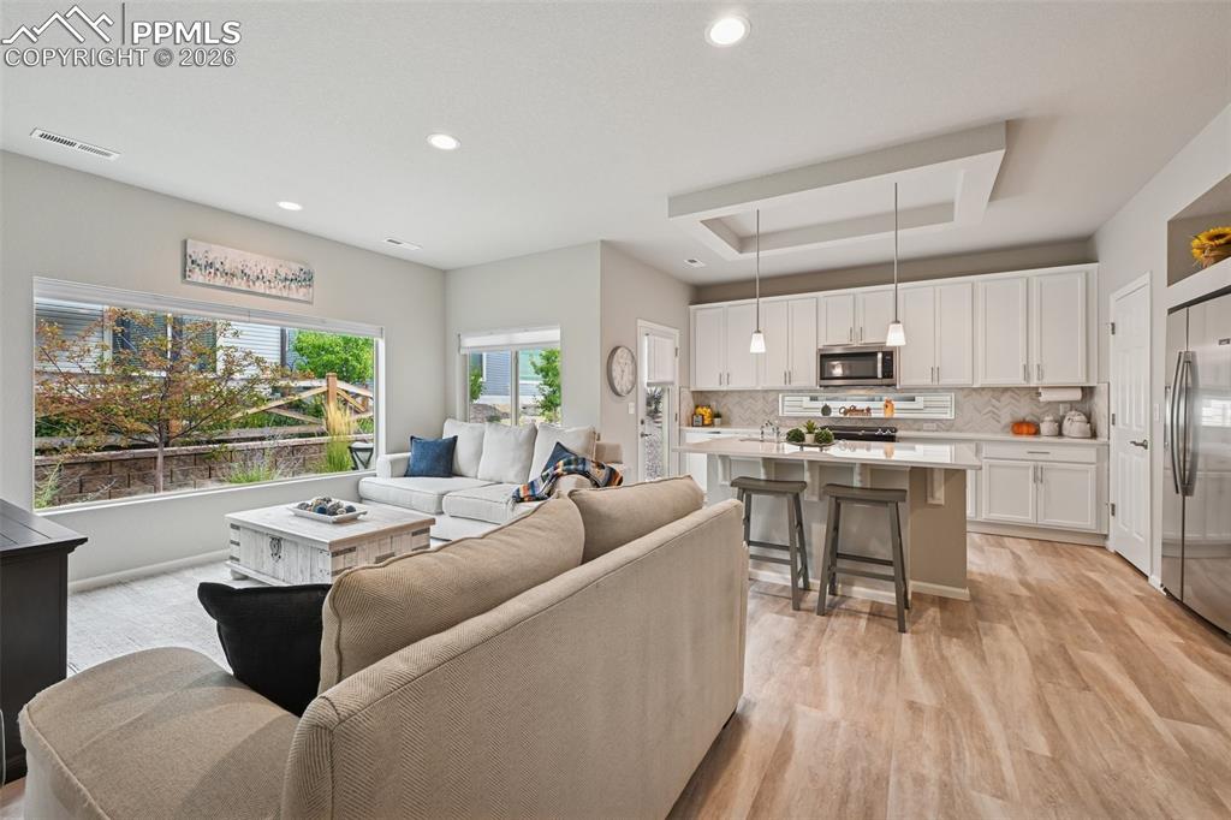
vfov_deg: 77.3
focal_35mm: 15
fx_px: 513
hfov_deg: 100.4
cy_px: 410
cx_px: 616
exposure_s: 1/3.33
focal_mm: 15
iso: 100
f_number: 11
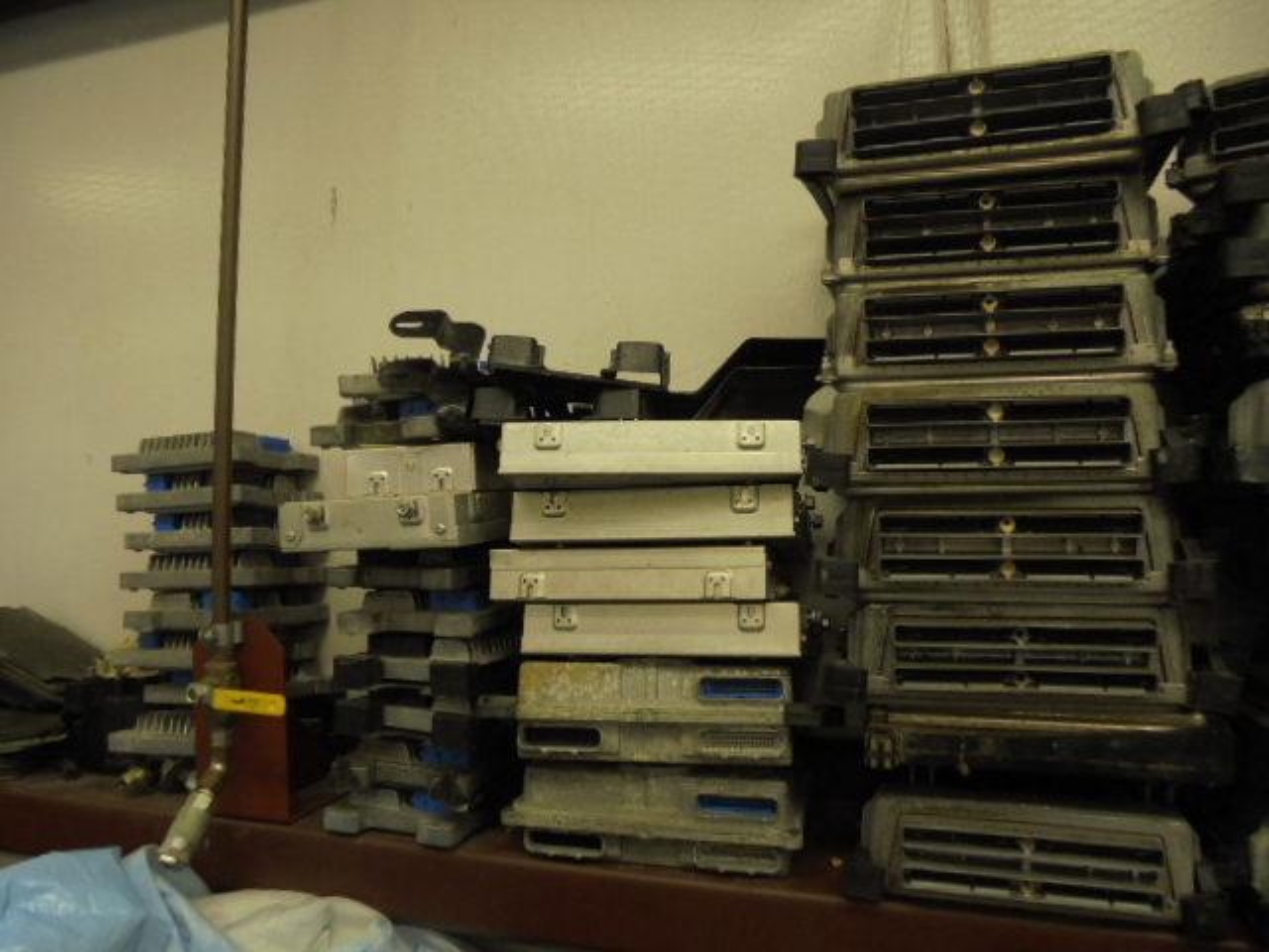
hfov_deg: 67.3
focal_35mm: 26
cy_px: 476
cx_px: 634
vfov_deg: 53.1
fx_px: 953
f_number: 3.5
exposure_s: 1/30
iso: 100
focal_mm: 4.6
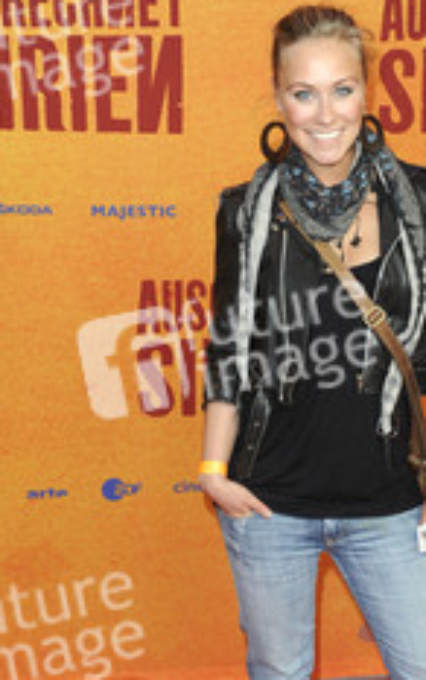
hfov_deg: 13.6
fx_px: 1780
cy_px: 496
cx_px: 312
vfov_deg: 21.5
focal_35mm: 96
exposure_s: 1/200
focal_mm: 55
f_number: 5.6
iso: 800
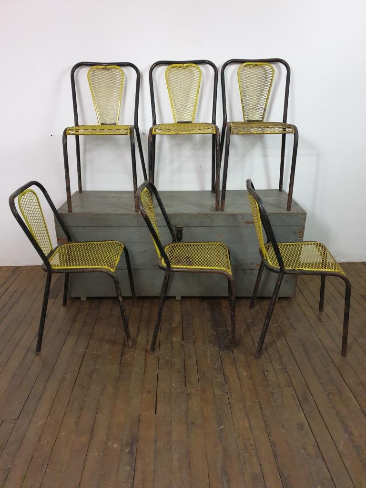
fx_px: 367
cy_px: 244
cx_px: 183
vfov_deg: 67.3
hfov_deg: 53.1
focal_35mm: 26
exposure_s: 1/25
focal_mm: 4.3
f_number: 1.5
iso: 250
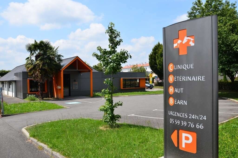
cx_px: 119
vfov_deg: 43.4
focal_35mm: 30
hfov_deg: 62.0
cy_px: 79
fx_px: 198
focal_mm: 20
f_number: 8
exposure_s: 1/1000
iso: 500
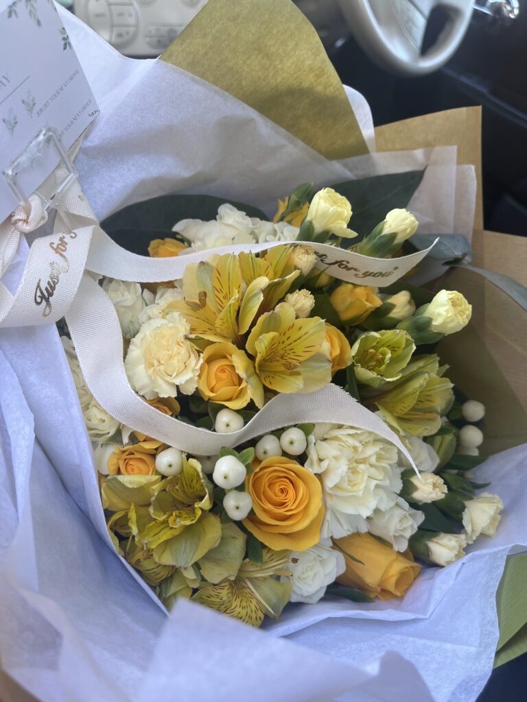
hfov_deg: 53.1
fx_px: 528
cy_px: 351
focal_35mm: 26
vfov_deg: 67.3
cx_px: 264
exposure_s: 1/122
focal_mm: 5.1
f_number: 1.6
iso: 80
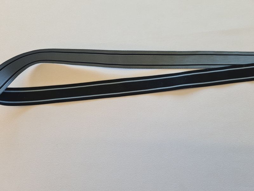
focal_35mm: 26
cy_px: 96
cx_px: 127
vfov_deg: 53.1
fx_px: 191
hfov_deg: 67.3
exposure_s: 1/100
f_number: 1.8
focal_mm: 5.4
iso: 80
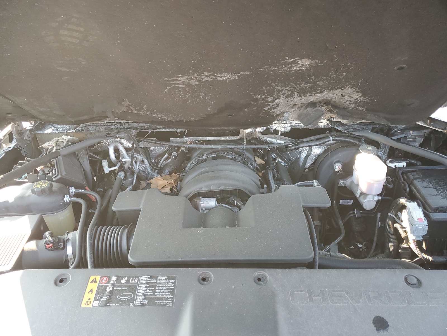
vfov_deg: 53.1
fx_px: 336
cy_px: 168
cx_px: 224
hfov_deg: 67.3
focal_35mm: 26
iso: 64
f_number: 1.5
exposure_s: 1/120
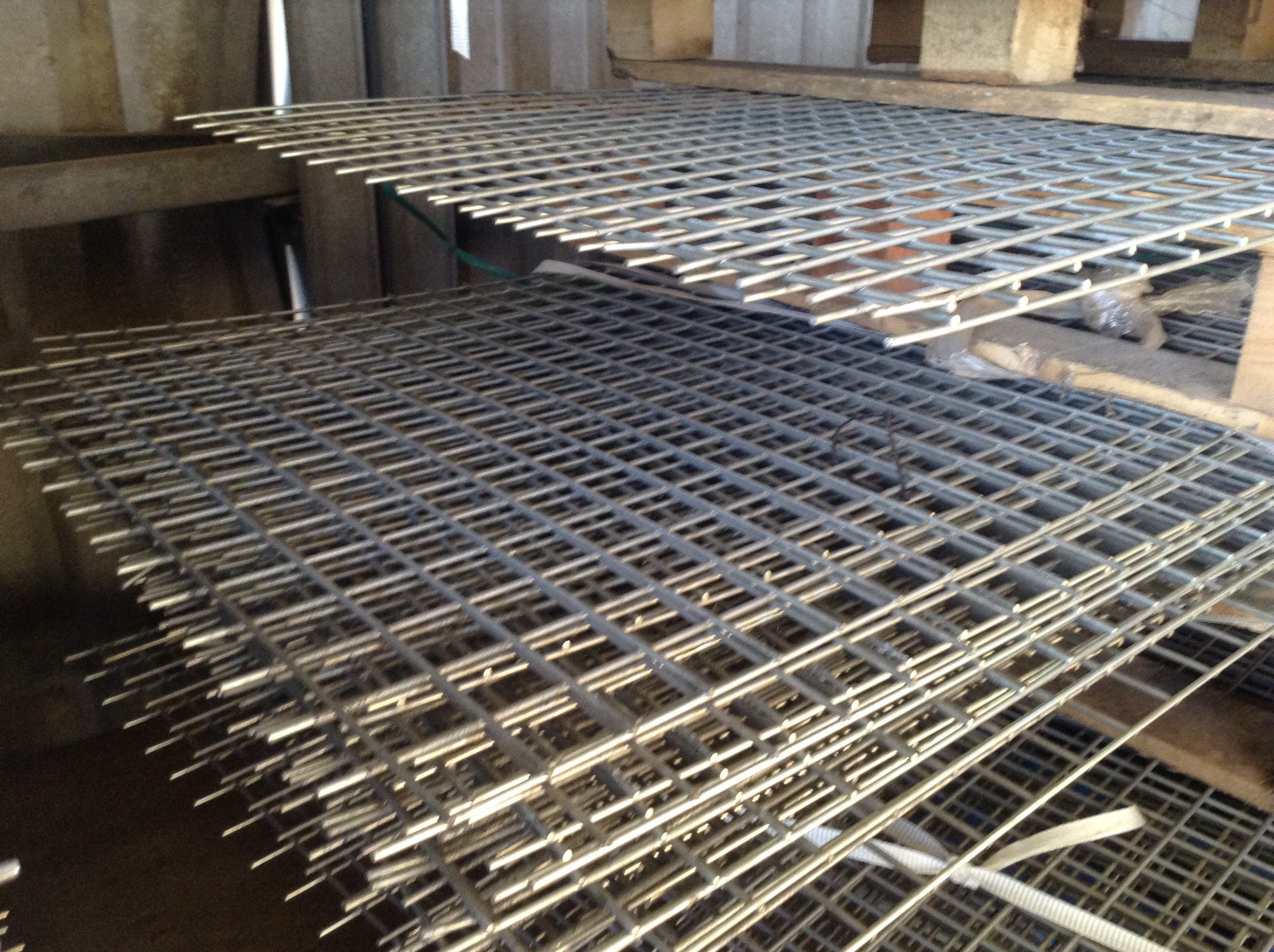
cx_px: 637
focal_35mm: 33
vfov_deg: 42.8
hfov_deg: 55.4
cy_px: 476
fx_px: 1213
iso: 100
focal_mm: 3.3
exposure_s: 1/24
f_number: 2.4
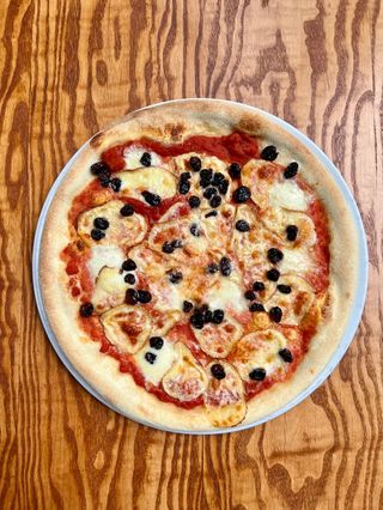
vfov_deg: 67.3
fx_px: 383
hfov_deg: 53.1
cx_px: 192
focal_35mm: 26
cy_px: 255
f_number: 1.5
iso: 50
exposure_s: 1/646
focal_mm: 5.7
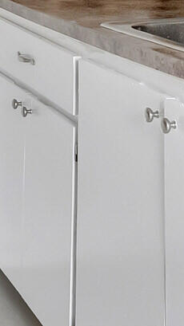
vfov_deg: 20.5
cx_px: -24
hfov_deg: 12.4
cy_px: -88
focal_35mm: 96
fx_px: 833
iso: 4500
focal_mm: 10
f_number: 8
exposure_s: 1/15
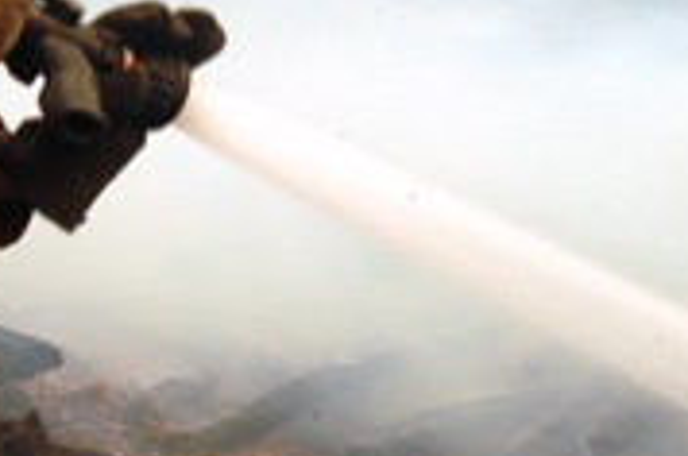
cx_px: 344
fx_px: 2881
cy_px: 131
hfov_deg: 13.6
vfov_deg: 9.0
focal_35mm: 151
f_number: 20
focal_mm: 28
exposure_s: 1/40
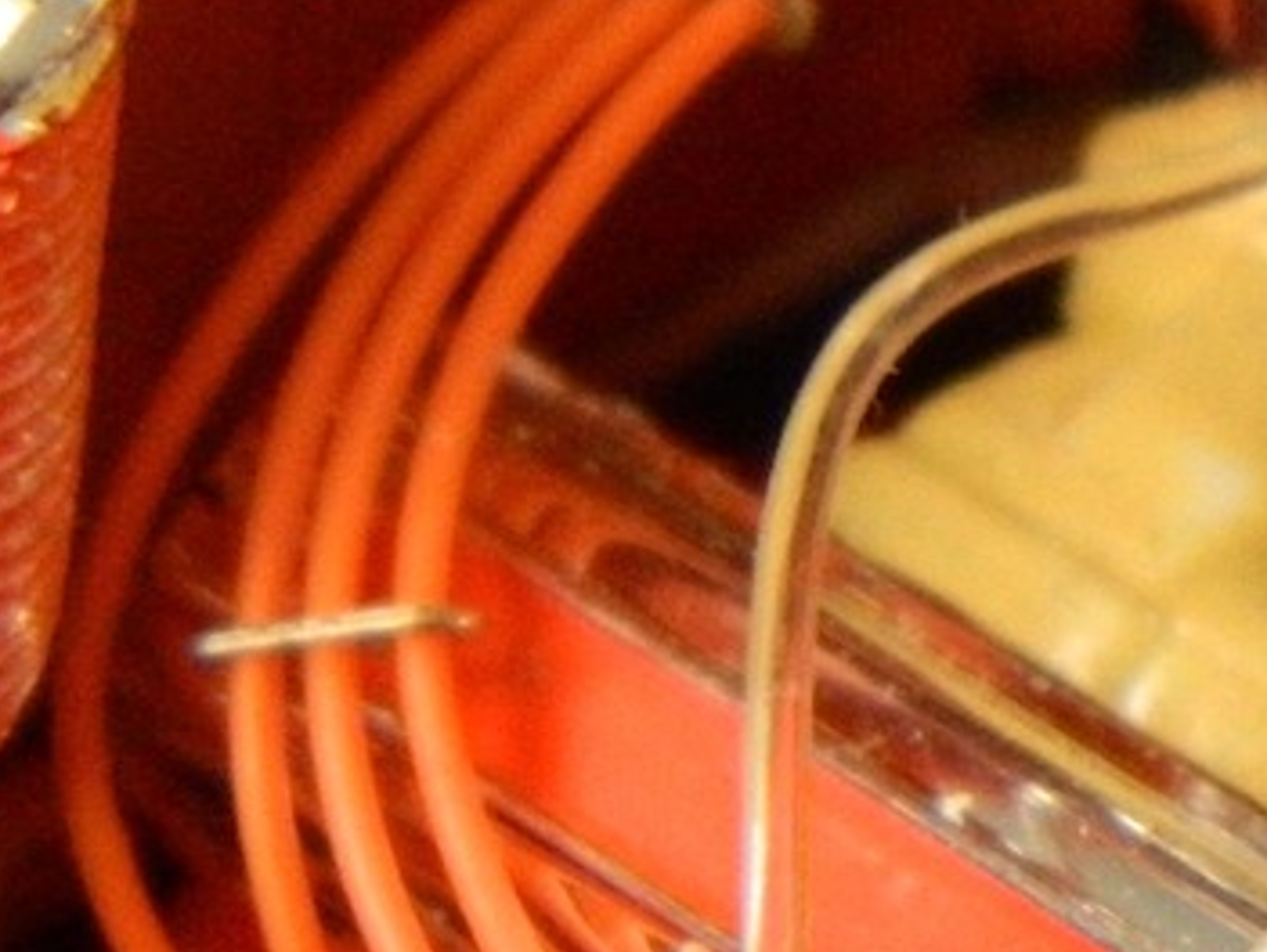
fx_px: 15462
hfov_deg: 4.7
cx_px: 2086
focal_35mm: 422
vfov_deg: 3.5
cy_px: 516
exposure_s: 1/160
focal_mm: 18.6
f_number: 4.5
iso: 400
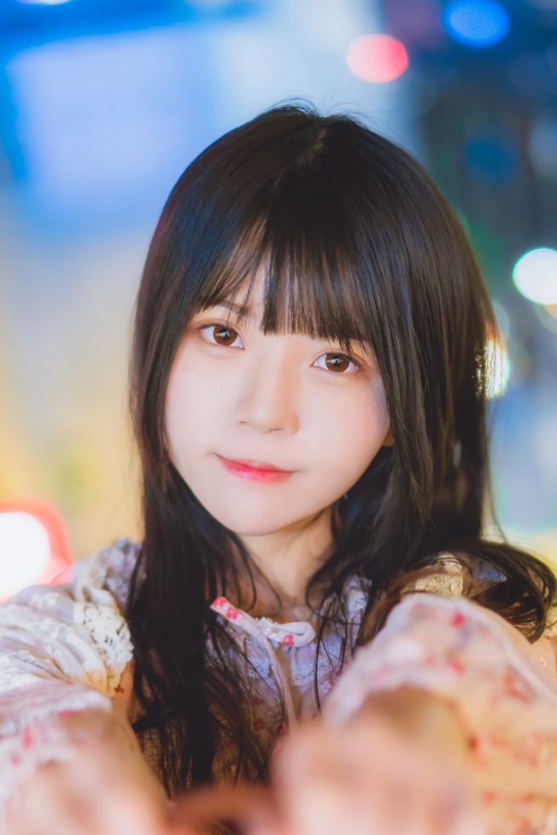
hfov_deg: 14.8
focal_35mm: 92
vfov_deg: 21.7
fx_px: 2135
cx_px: 348
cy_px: 736
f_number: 1.4
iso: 1600
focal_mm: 50
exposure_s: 1/100
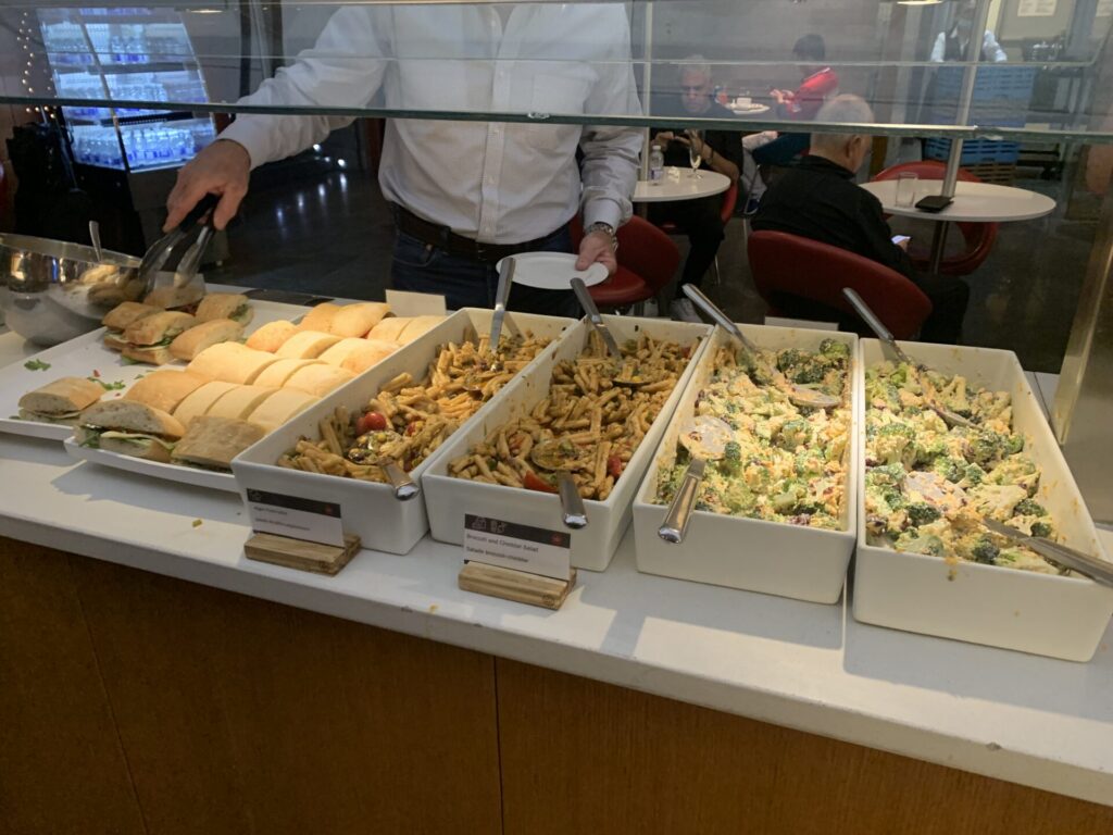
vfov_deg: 53.1
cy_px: 418
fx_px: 836
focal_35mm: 26
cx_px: 556
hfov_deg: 67.3
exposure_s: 1/60
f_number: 1.8
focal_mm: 4.25
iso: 250
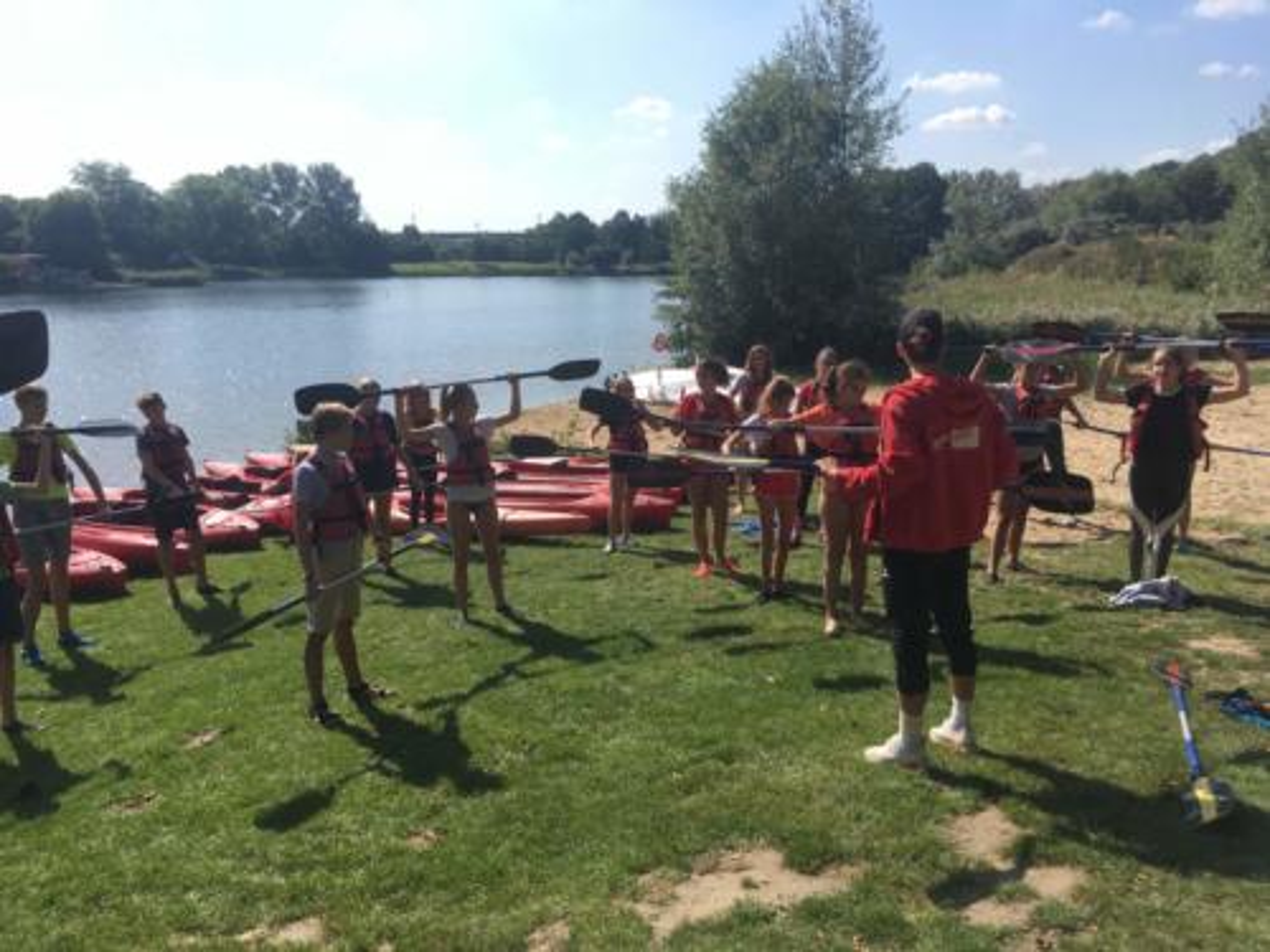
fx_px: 1064
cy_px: 476
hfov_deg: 61.7
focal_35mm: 29
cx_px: 635
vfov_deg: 48.2
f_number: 2.2
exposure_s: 1/1183
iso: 25
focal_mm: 4.15
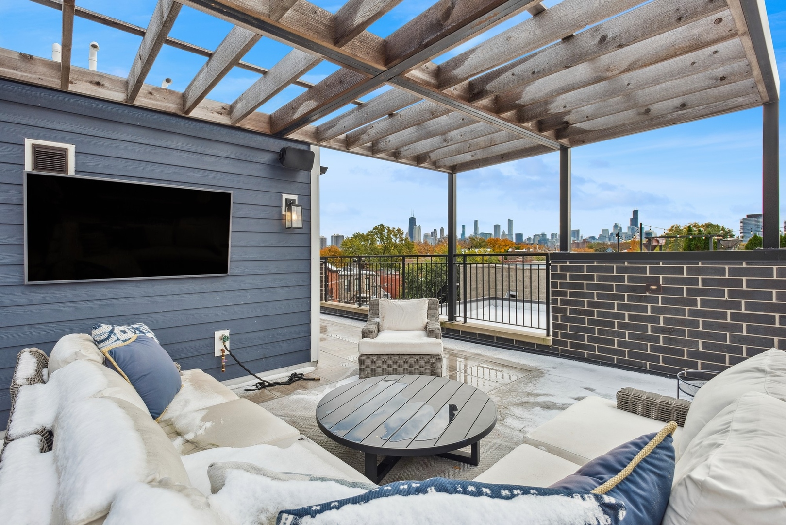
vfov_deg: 70.5
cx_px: 393
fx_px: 371
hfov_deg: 93.3
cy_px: 262
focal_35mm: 17
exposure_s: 1/500
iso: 400
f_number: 8
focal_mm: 17
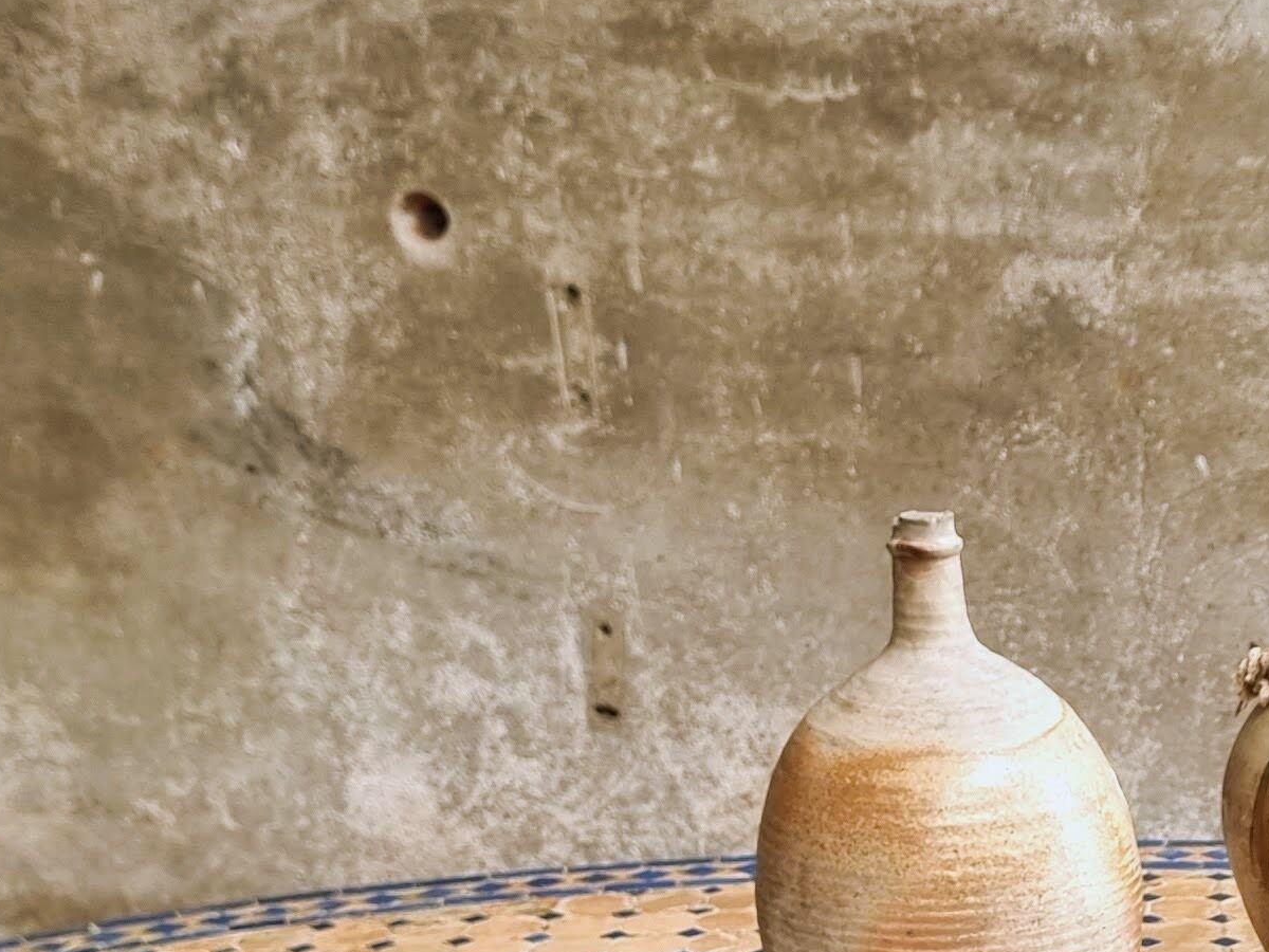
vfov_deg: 17.2
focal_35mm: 80
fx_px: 2933
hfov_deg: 23.4
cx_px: 1274
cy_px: 1294
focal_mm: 6.7
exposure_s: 1/100
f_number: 1.8
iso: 50
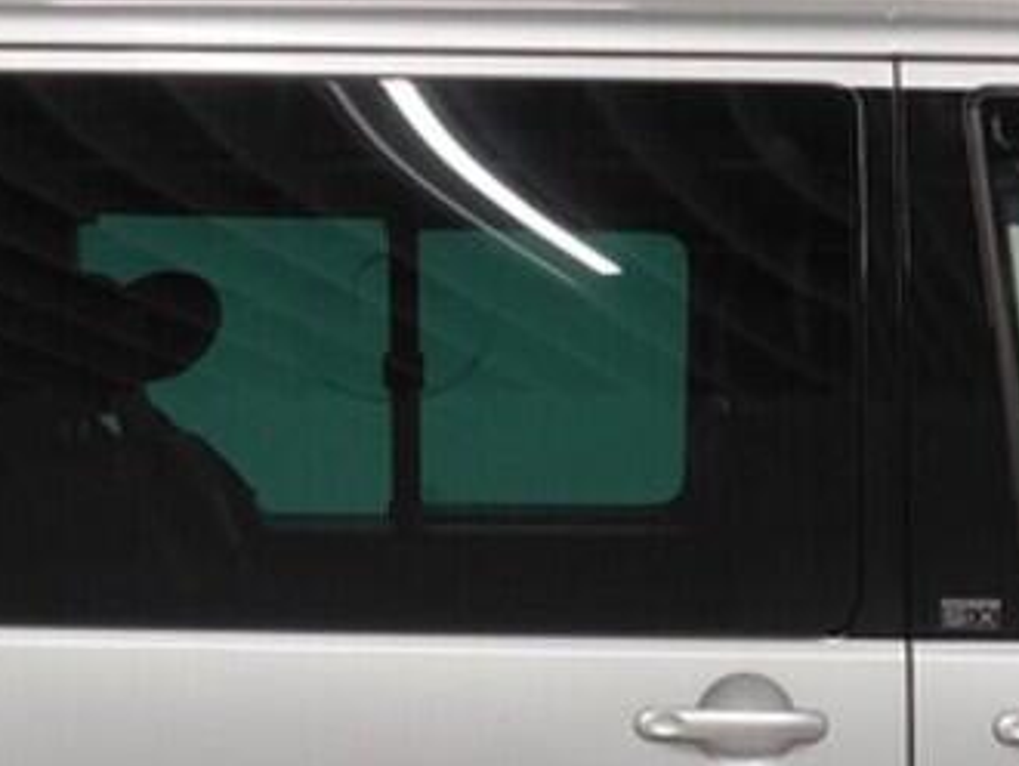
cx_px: 571
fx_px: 3211
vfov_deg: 13.3
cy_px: 908
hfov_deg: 18.0
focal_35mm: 109
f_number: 1.8
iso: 200
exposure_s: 1/120
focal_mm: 4.69
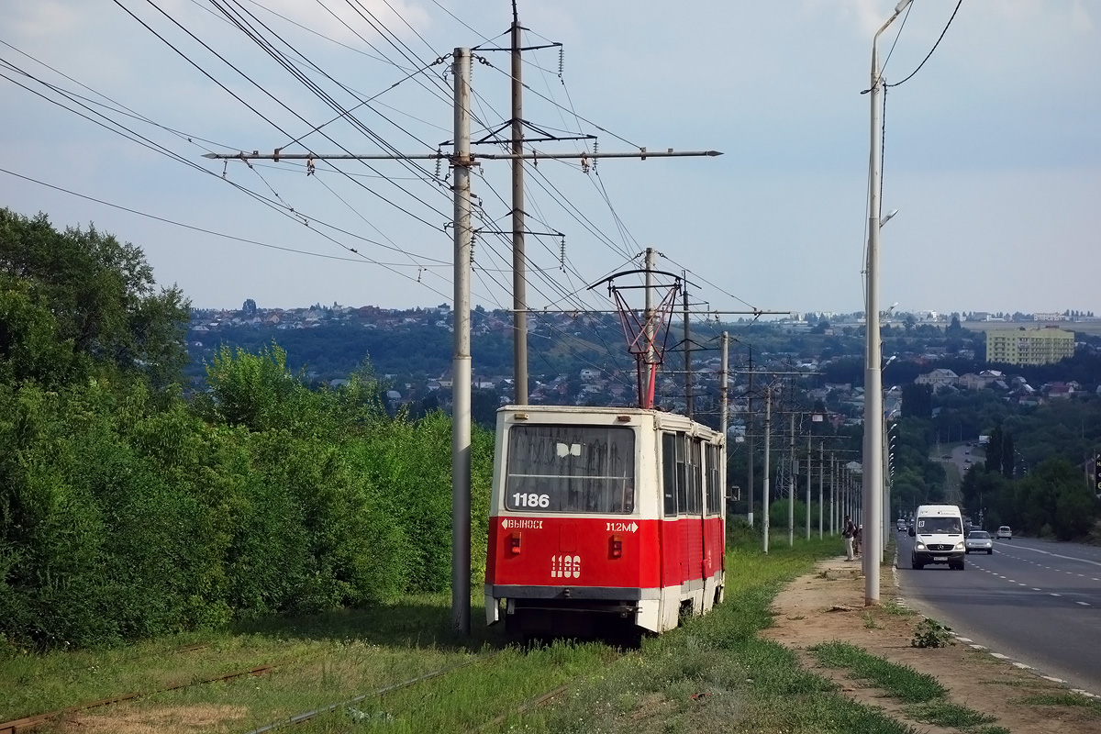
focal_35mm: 95
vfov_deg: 14.4
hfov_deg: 21.5
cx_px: 550
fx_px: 2905
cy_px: 367
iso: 125
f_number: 5
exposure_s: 1/500
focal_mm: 35.26
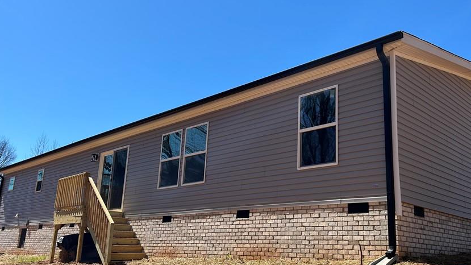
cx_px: 259
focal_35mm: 35
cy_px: 153
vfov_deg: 33.6
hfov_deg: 56.5
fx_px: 437
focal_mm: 5.7
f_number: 1.5
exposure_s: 1/3077
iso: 50
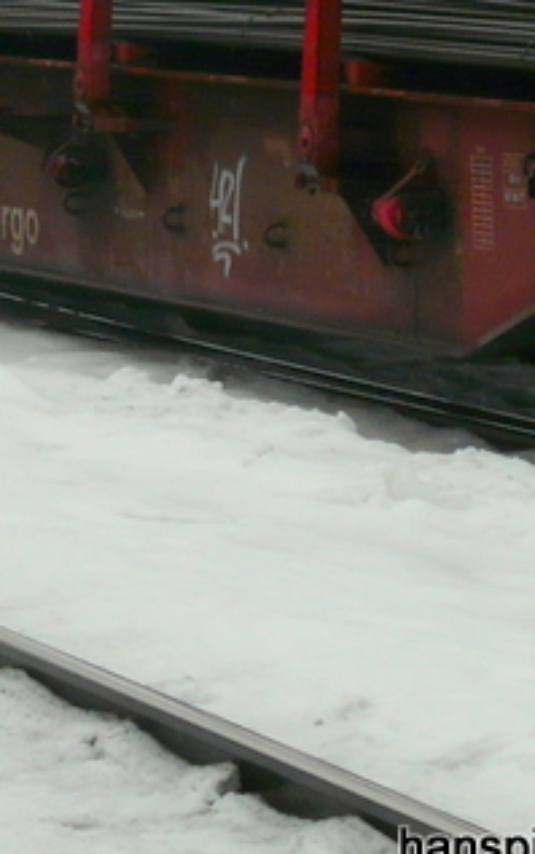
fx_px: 5128
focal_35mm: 220
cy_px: -81
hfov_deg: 5.8
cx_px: -726
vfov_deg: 9.4
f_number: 7.1
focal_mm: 10.8
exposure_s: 1/400
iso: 100
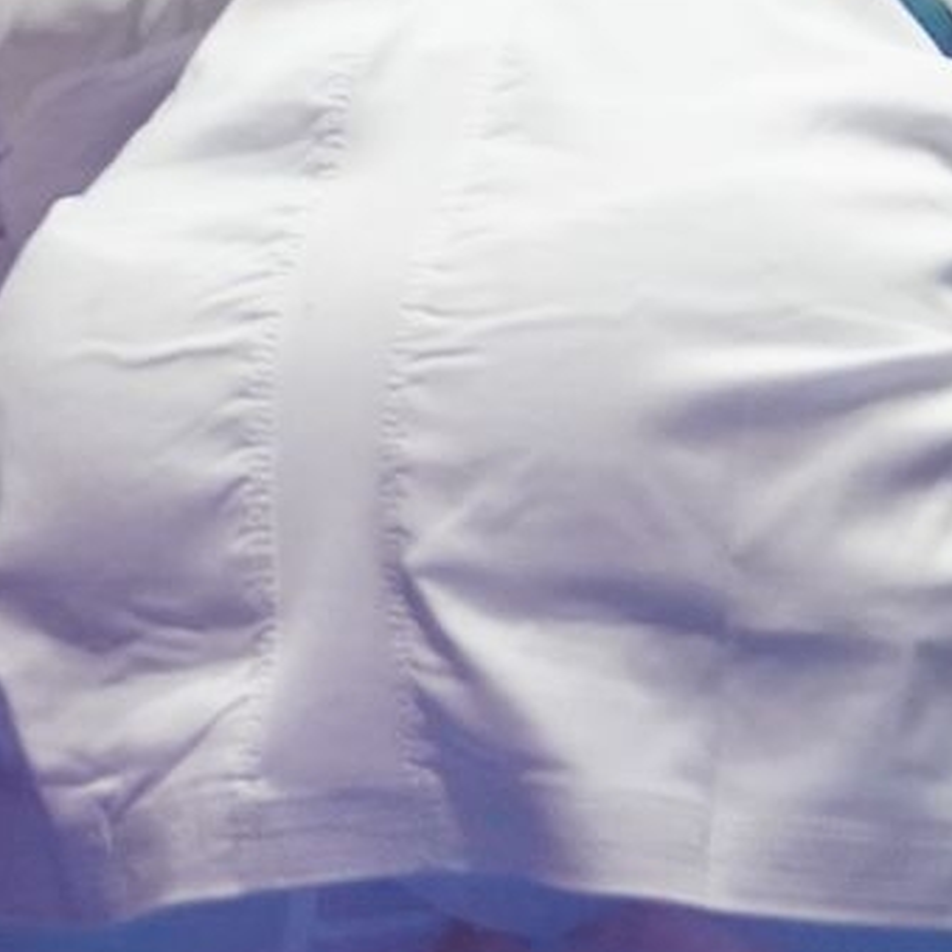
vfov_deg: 1.8
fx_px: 29466
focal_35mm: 947
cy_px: -646
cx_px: -357
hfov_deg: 1.8
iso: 3200
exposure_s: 1/1000
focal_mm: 140
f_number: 2.8
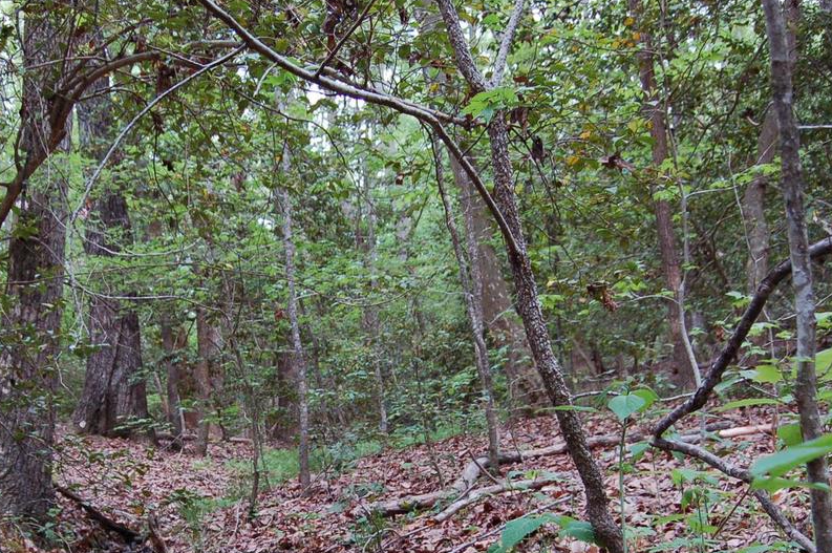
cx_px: 304
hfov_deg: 40.1
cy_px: 428
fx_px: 1131
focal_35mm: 49
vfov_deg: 27.0
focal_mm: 18
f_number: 4.5
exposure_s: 1/80
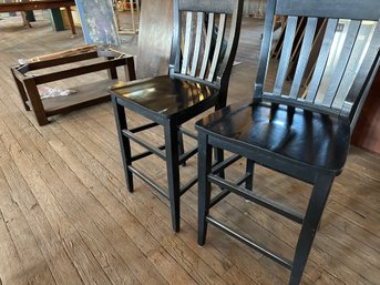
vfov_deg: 56.8
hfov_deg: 71.6
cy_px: 142
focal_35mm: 24
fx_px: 263
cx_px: 190
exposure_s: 1/60
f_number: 1.78
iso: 800
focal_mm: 6.86
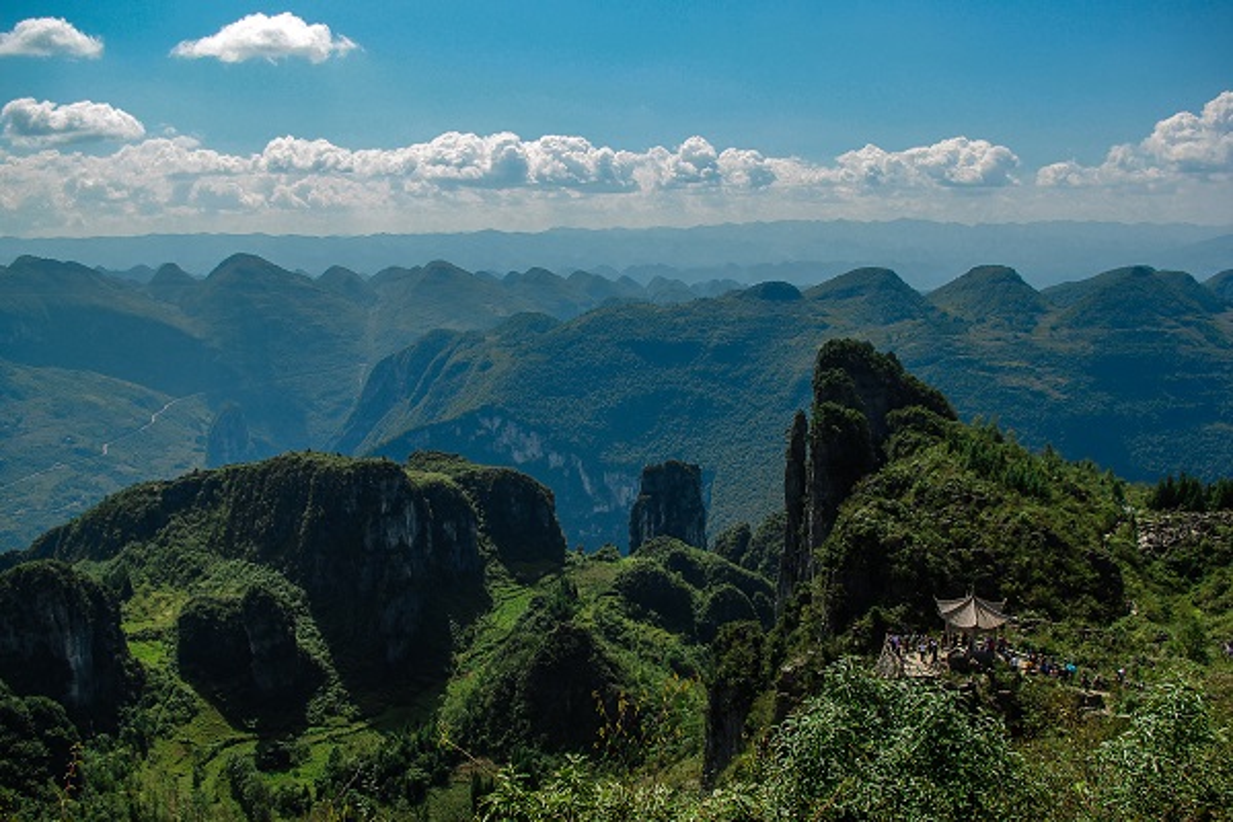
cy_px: 411
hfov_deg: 67.4
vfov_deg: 47.9
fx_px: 925
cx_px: 616
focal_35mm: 27
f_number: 6.7
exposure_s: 1/500
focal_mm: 18
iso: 100
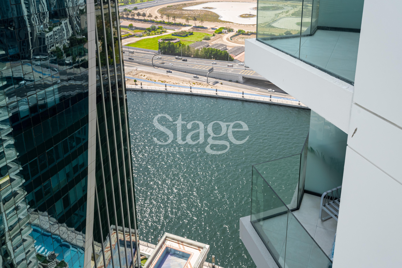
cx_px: 201
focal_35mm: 27
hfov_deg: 67.4
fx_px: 301
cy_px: 134
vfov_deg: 47.9
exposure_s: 1/1000
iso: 1000
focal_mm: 27
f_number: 10
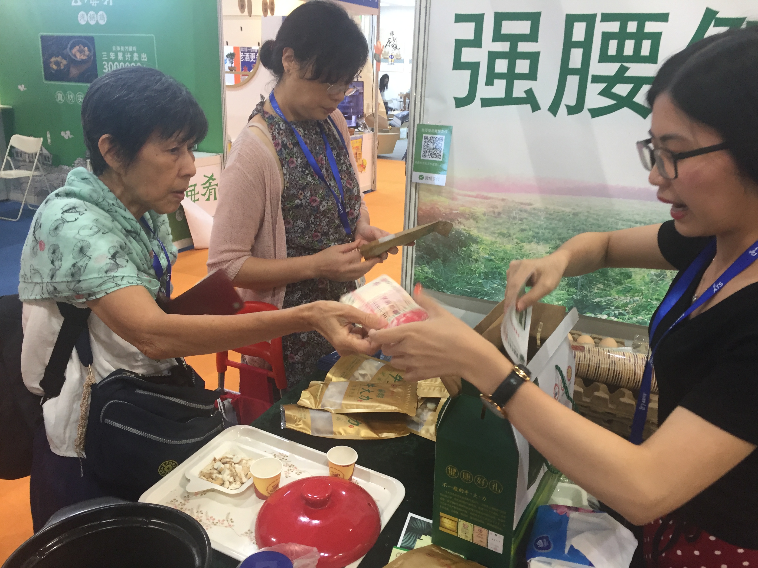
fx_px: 635
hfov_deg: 61.7
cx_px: 379
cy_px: 284
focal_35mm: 29
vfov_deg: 48.2
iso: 125
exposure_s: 1/33
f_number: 2.2
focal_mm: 4.15
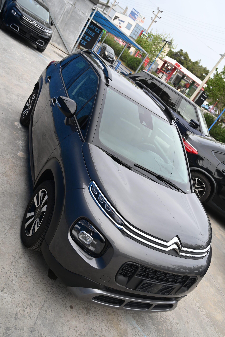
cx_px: 112
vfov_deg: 61.9
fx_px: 281
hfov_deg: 43.6
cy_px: 168
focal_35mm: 30
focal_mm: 30
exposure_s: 1/250
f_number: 4
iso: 250
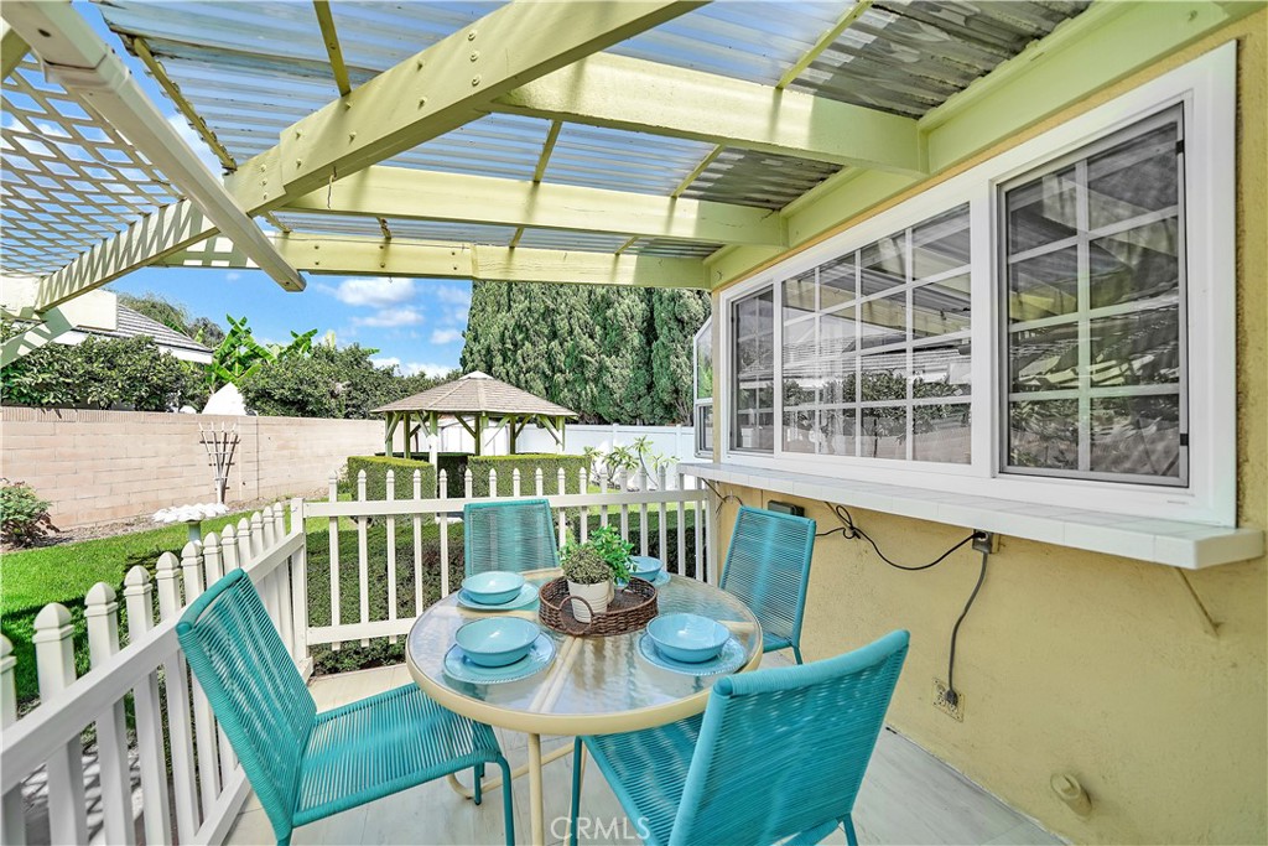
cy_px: 423
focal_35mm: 12
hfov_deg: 112.6
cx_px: 634
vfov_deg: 90.0
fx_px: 423
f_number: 4
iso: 100
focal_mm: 12
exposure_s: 1/400
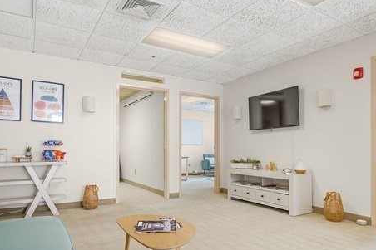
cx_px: 200
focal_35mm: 23
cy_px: 149
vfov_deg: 54.7
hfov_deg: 76.0
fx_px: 240
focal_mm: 16
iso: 200
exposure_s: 1
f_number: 8
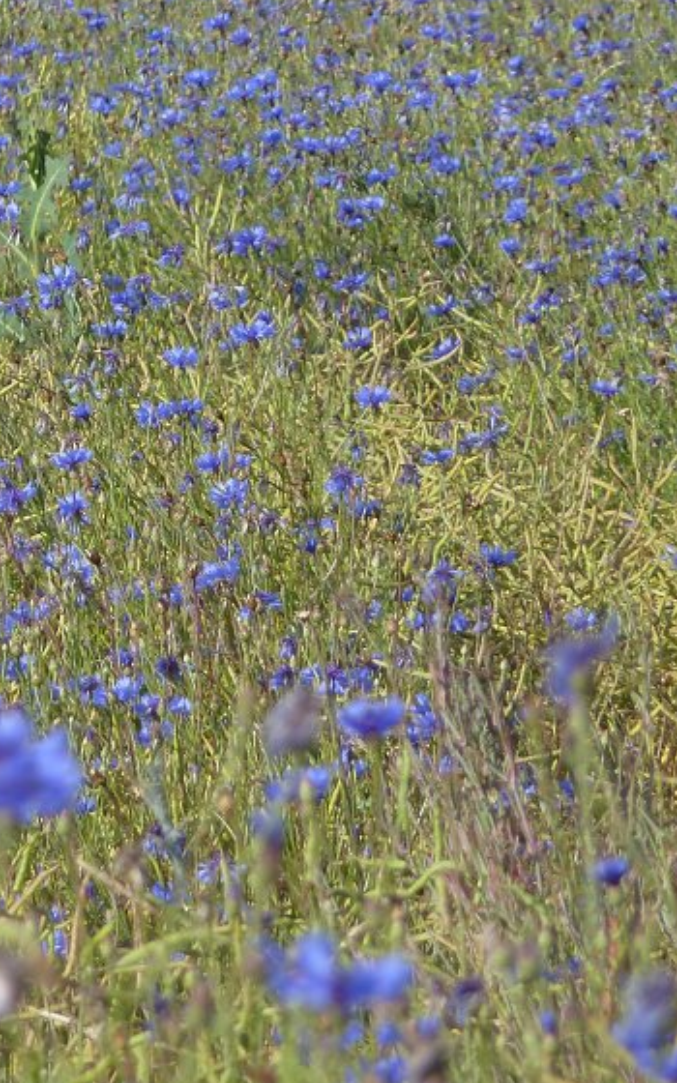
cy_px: 447
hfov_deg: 2.3
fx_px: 17181
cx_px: 0
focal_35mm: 582
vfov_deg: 3.6
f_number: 4.9
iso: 80
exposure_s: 1/250
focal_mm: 49.2
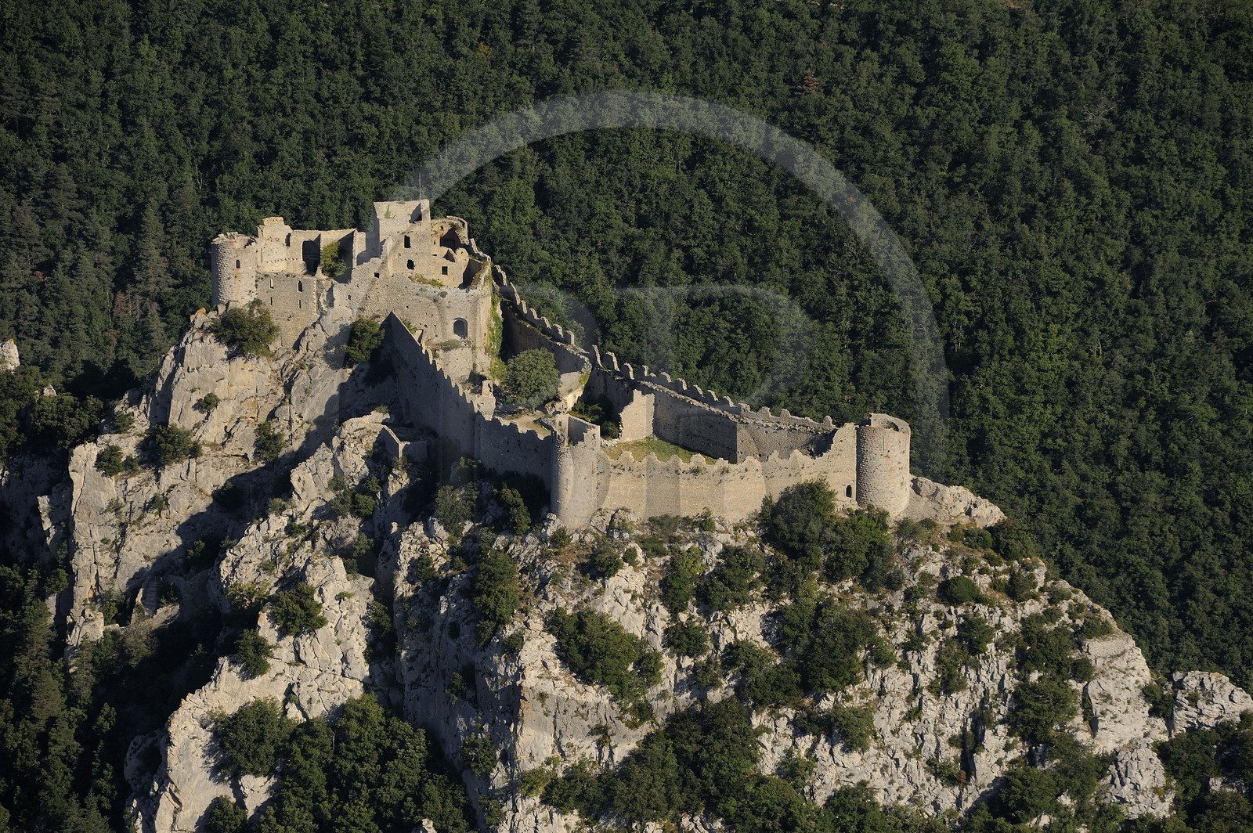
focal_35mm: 200
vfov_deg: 6.9
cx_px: 626
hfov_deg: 10.3
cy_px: 416
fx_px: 6955
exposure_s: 1/1000
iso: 400
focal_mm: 200
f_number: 7.1
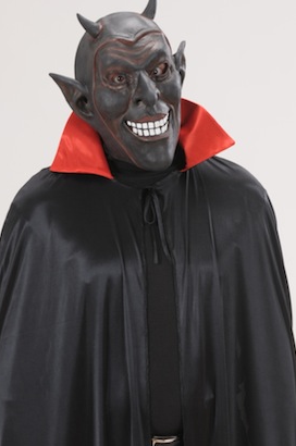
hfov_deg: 7.4
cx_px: 135
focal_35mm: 185
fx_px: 2289
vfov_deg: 11.1
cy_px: 226
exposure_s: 1/125
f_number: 16
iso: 200
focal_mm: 112
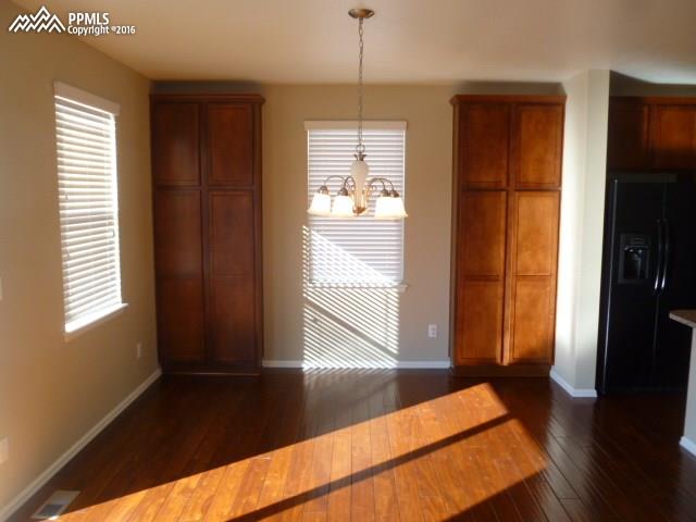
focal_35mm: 28
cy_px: 261
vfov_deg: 49.7
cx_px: 348
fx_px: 563
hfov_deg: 63.4
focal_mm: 5
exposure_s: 1/50
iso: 100
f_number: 3.3
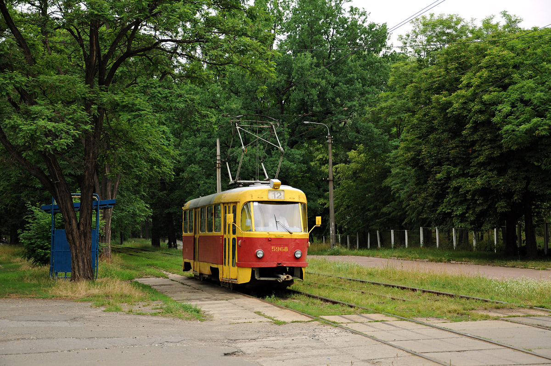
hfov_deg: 29.9
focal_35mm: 68
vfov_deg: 20.1
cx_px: 276
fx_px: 1032
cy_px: 183
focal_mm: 45
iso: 320
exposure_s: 1/320
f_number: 4.8
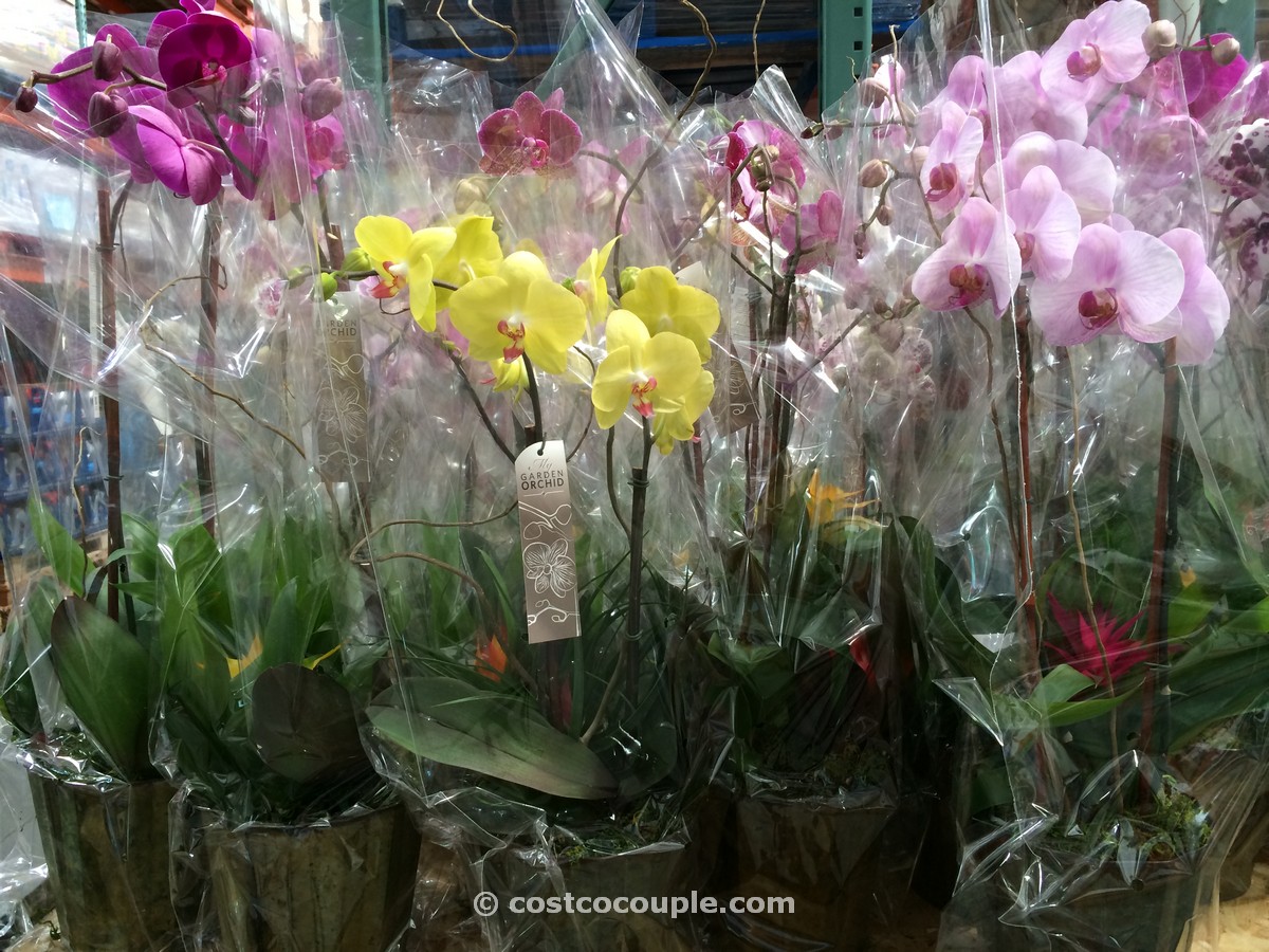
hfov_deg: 60.0
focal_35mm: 30
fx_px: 1100
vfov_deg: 46.8
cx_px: 634
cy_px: 476
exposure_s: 1/30
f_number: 2.2
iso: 80
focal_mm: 4.12
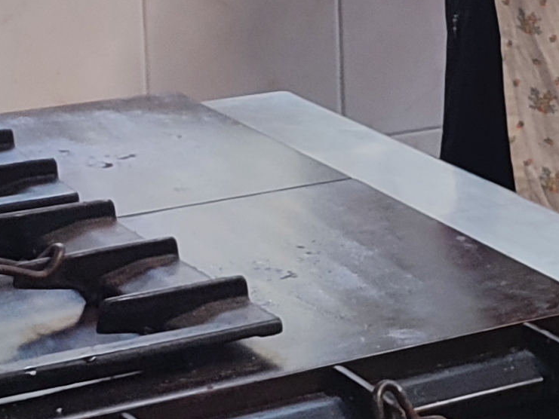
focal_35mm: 135
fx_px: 2180
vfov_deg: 10.8
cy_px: -108
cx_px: 1262
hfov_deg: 12.2
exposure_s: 1/33
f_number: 1.9
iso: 195
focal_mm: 6.04
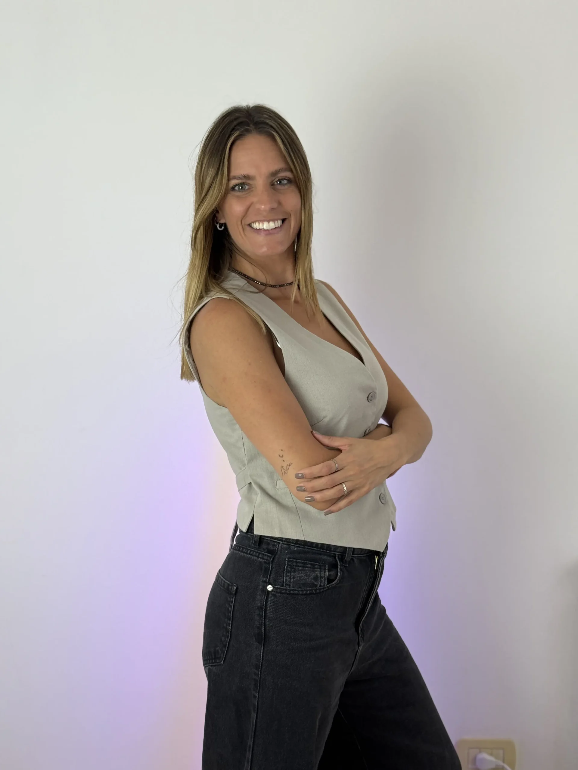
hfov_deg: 30.3
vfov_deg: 39.7
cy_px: 385
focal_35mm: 48
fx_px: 1069
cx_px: 289
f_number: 1.78
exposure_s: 1/100
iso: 80
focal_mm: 6.76
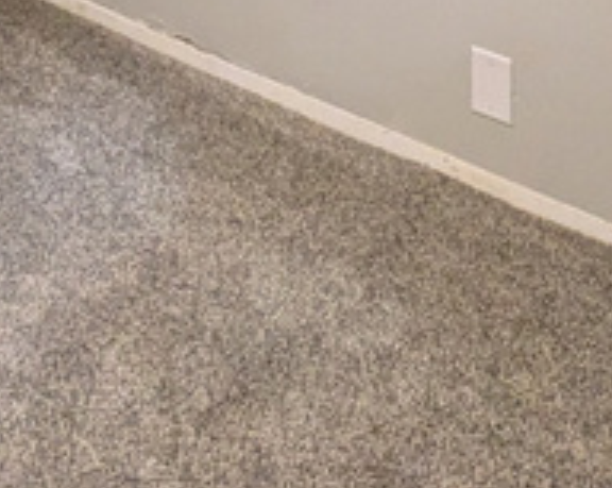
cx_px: 80
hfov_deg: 25.4
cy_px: -596
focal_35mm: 73
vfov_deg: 15.1
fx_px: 1320
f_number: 2.2
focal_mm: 1.83
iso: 563
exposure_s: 1/30
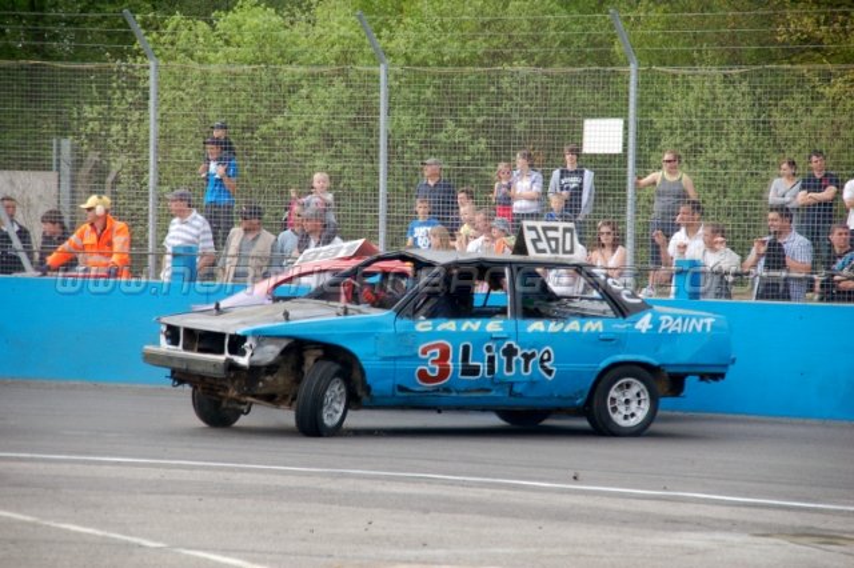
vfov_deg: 7.9
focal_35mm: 174
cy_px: 284
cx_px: 427
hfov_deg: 11.8
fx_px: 4125
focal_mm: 116
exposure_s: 1/500
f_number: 6
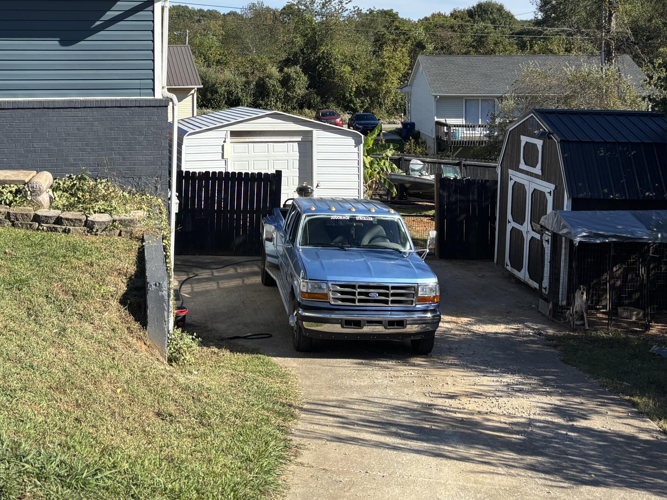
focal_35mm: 45
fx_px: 867
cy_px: 104
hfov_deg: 41.7
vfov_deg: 31.4
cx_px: 244
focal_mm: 5.96
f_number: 1.6
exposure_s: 1/2342
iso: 50
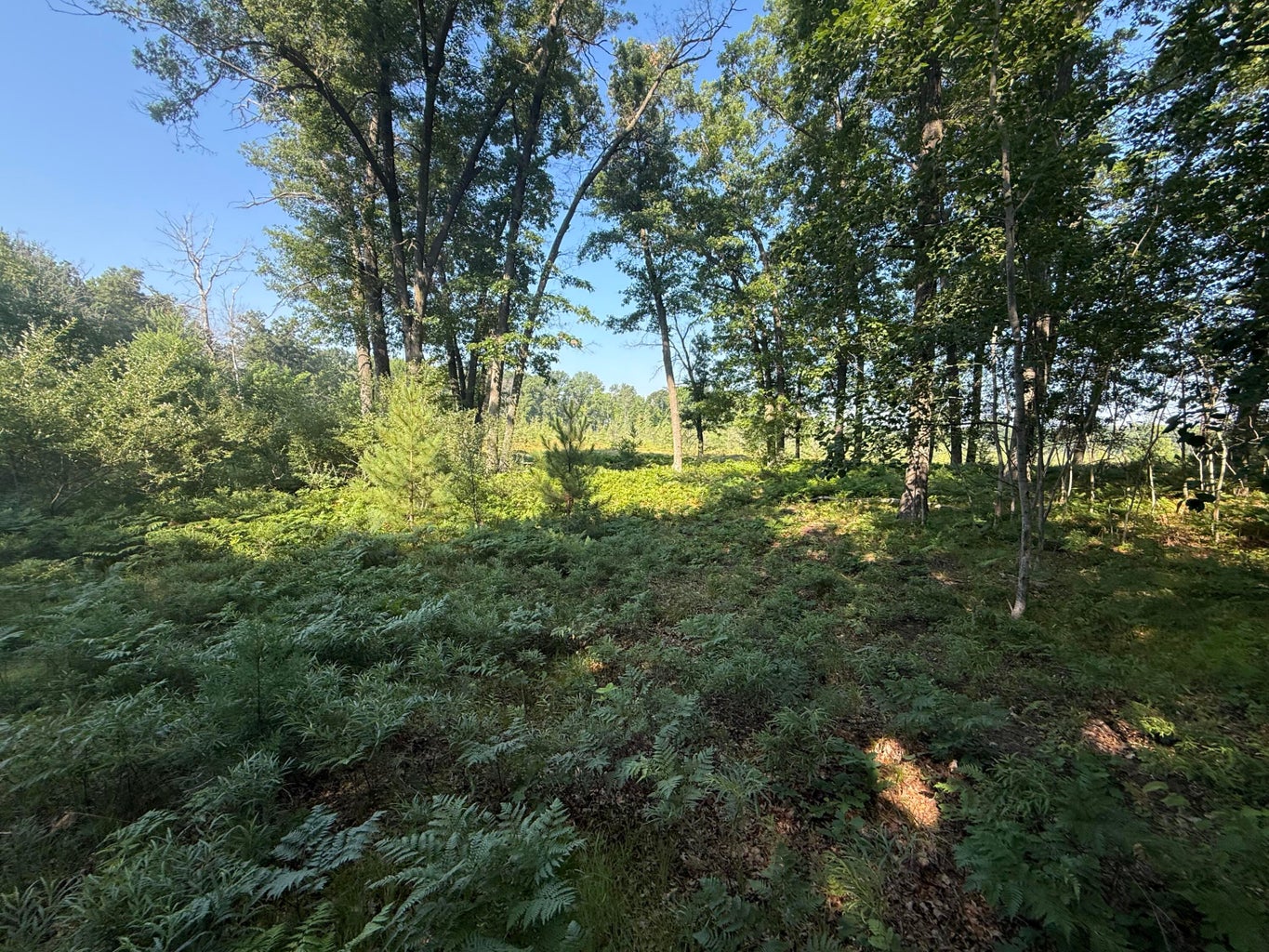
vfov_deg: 85.7
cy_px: 476
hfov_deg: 102.1
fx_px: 513
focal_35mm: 14
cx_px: 634
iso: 64
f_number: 2.2
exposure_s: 1/363
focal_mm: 2.22
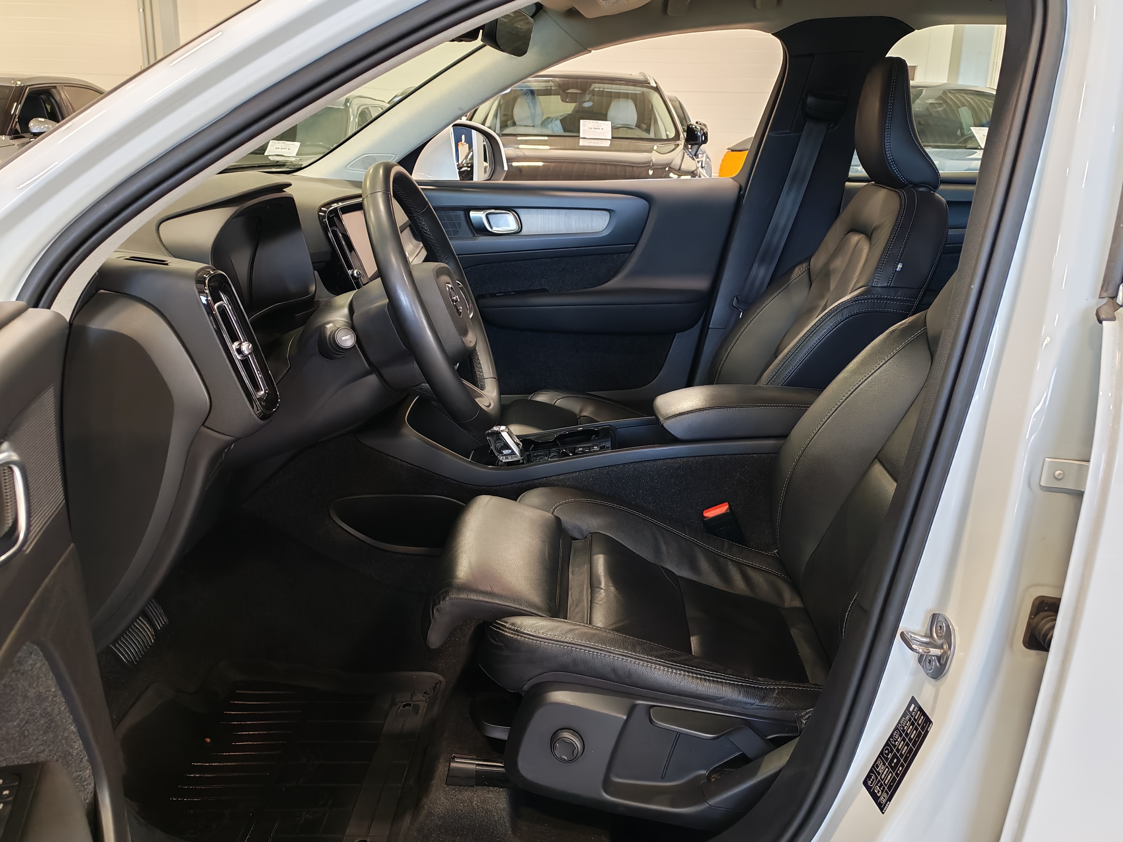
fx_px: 1071
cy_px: 421
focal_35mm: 33
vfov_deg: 42.9
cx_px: 562
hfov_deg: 55.4
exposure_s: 1/100
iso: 500
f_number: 1.9
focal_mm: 6.12
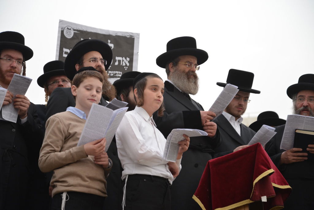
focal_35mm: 85
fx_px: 742
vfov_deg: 16.1
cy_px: 105
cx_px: 157
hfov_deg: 23.9
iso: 800
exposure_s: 1/100
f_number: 5
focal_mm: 85
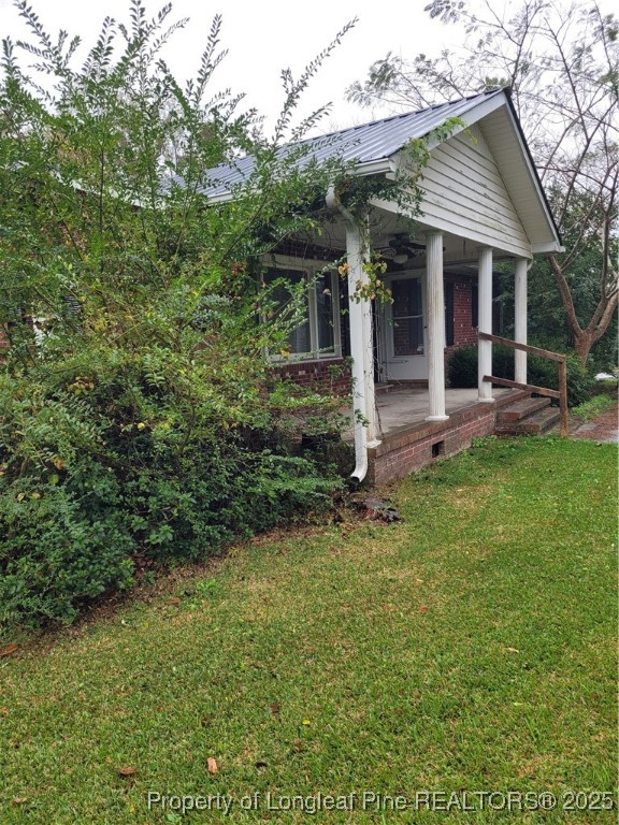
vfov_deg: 67.3
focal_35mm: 26
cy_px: 412
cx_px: 310
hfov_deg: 53.1
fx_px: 620
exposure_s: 1/122
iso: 40
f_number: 1.8
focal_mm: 5.4
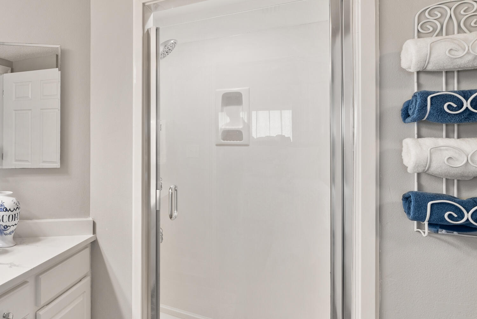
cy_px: 133
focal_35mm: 24
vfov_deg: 52.9
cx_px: 34
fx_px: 318
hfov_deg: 60.5
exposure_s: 1/4
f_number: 7.1
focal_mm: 12
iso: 200
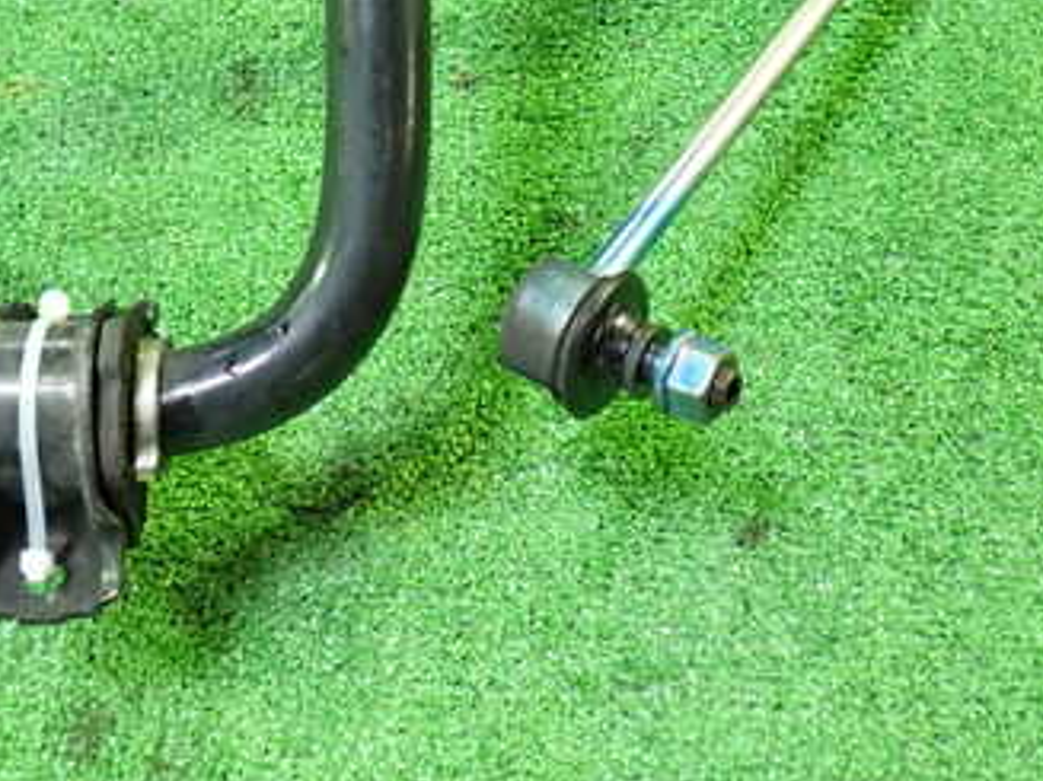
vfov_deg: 26.2
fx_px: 1657
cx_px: 360
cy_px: 179
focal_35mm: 55
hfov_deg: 34.7
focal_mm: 5.4
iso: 800
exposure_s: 1/25
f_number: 2.3
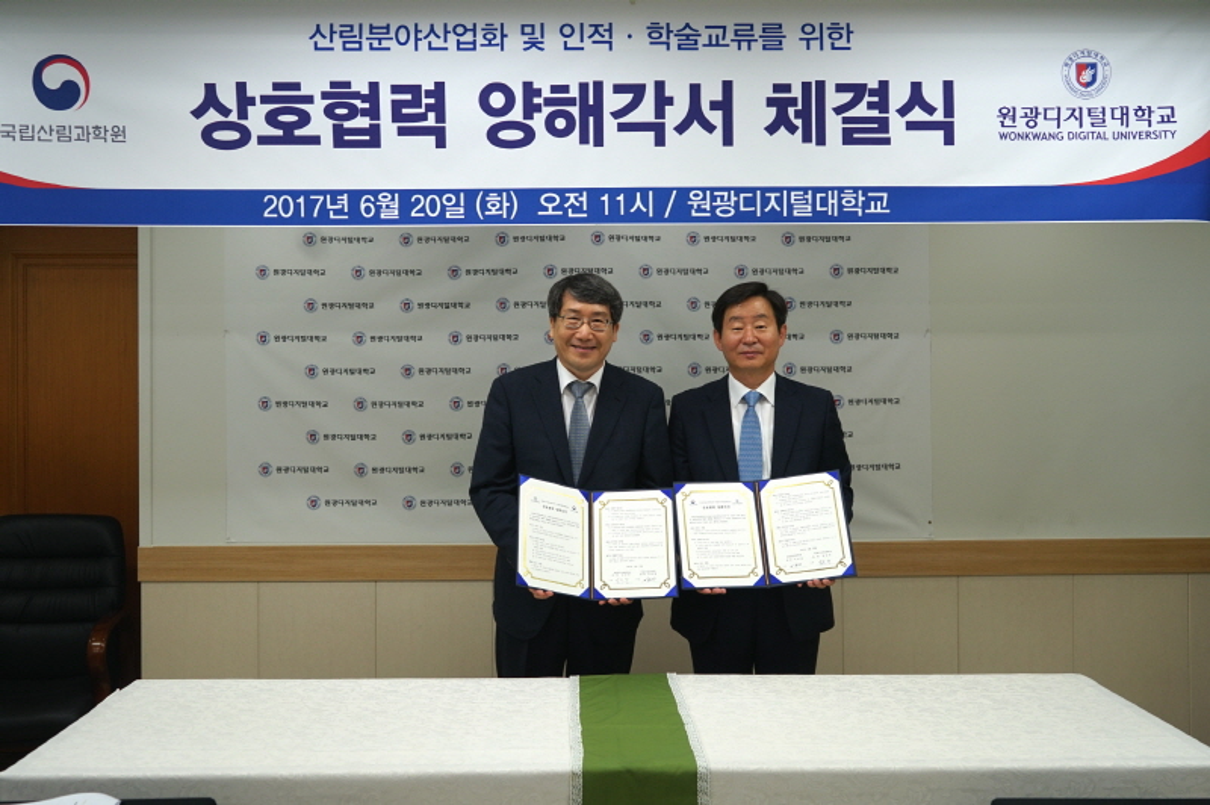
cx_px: 605
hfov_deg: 60.3
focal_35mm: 31
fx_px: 1041
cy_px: 402
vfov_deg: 42.3
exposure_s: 1/160
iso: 320
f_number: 4
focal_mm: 31
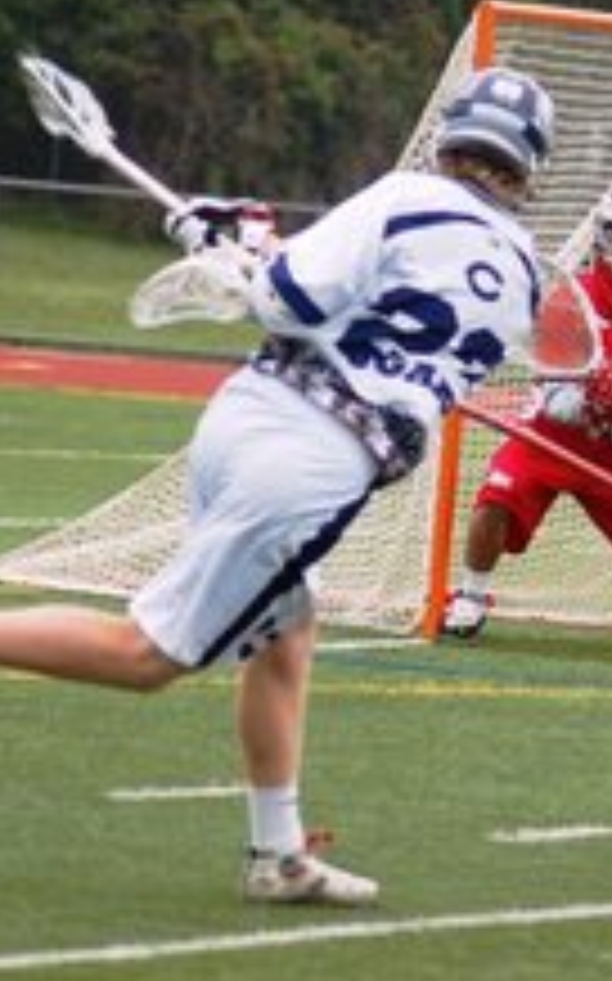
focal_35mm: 378
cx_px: 531
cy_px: 394
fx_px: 10099
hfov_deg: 3.5
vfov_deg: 5.6
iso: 400
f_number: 4.5
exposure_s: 1/500
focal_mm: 135
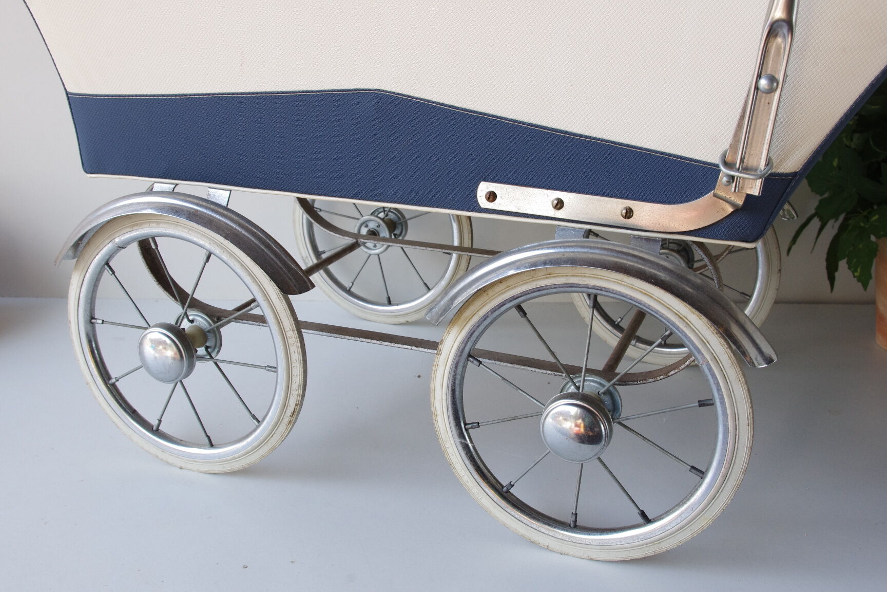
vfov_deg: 34.2
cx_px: 444
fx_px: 961
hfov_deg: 49.6
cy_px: 296
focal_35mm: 39
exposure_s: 1/125
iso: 800
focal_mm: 26.25
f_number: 8
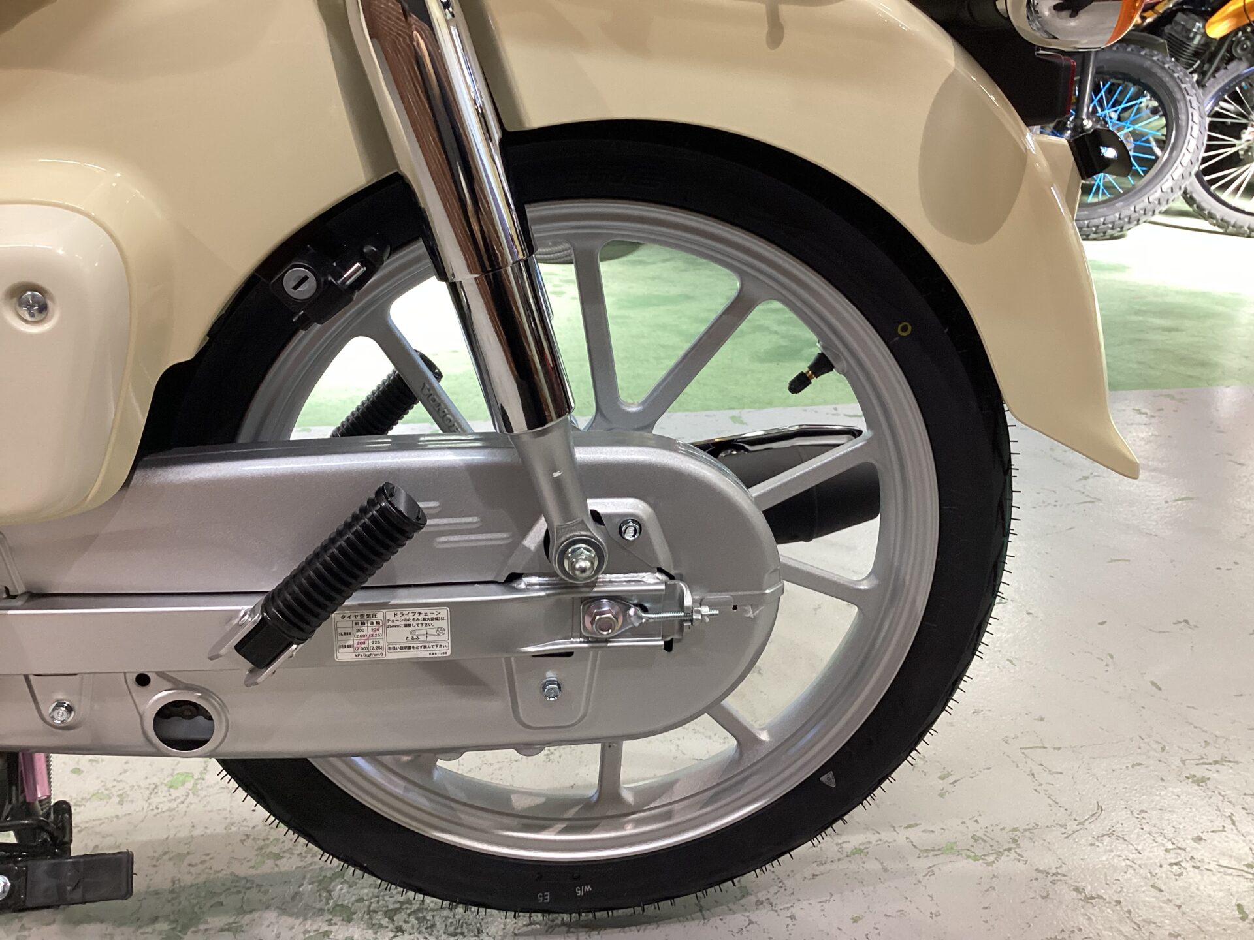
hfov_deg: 58.4
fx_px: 1123
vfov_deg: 45.4
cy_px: 470
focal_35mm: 31
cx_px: 627
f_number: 2.4
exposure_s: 1/60
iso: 100
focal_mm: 3.3
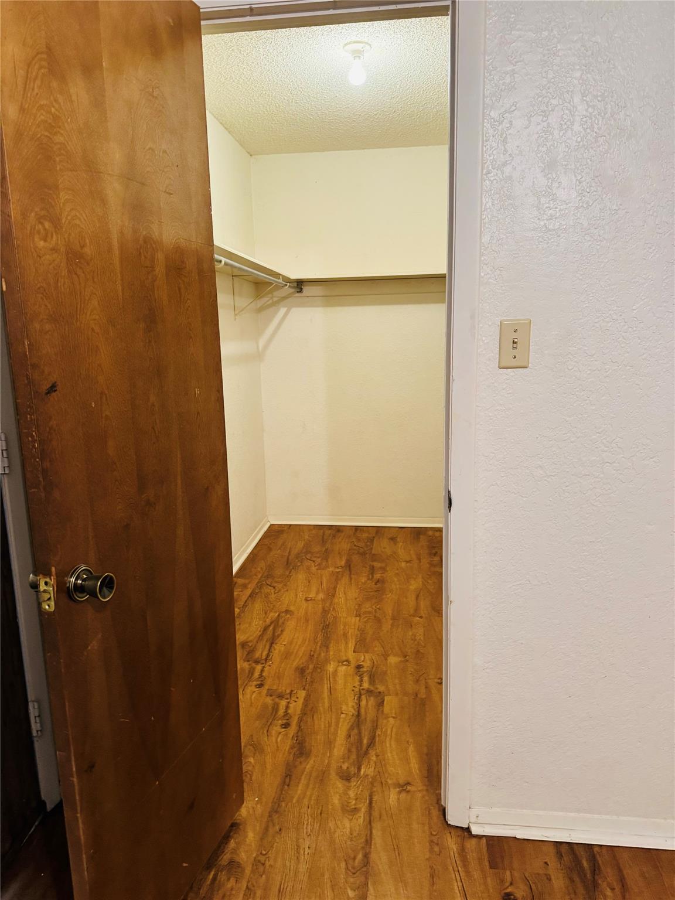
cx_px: 338
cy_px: 450
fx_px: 624
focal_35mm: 24
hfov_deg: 56.8
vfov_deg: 71.6
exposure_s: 1/60
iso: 400
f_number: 1.78
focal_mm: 6.76
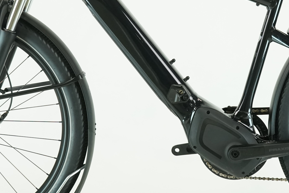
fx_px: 987
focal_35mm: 123
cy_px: 34
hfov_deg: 16.6
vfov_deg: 11.1
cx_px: 187
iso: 1600
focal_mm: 50
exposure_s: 1/200
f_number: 5.6
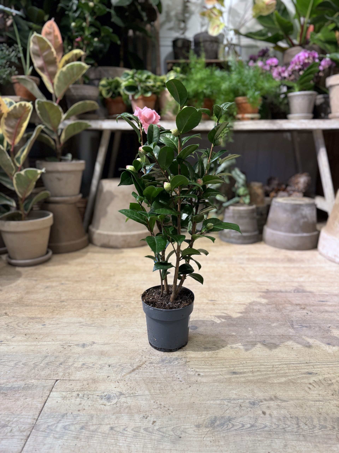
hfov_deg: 56.8
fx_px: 313
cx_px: 170
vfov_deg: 71.6
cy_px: 226
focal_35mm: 24
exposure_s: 1/50
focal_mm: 6.86
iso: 125
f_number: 1.78
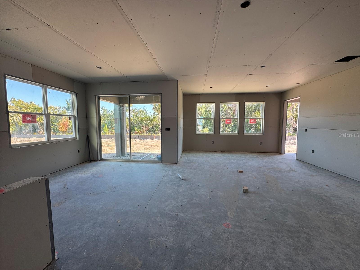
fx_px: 146
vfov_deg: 85.7
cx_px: 180
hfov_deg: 102.1
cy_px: 135
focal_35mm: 14
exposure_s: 1/99
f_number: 2.2
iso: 40
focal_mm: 2.22
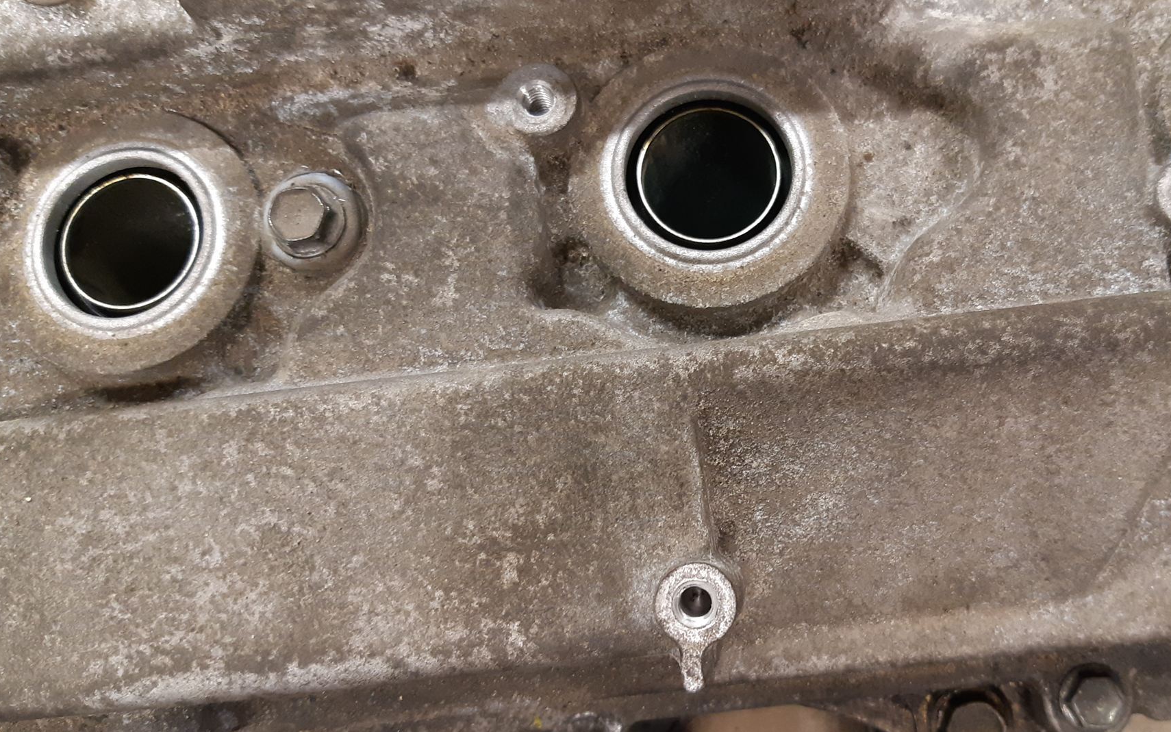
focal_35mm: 33
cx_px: 698
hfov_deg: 57.7
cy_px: 394
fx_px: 1053
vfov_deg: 38.3
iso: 200
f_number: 1.7
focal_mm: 3.93
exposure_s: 1/33
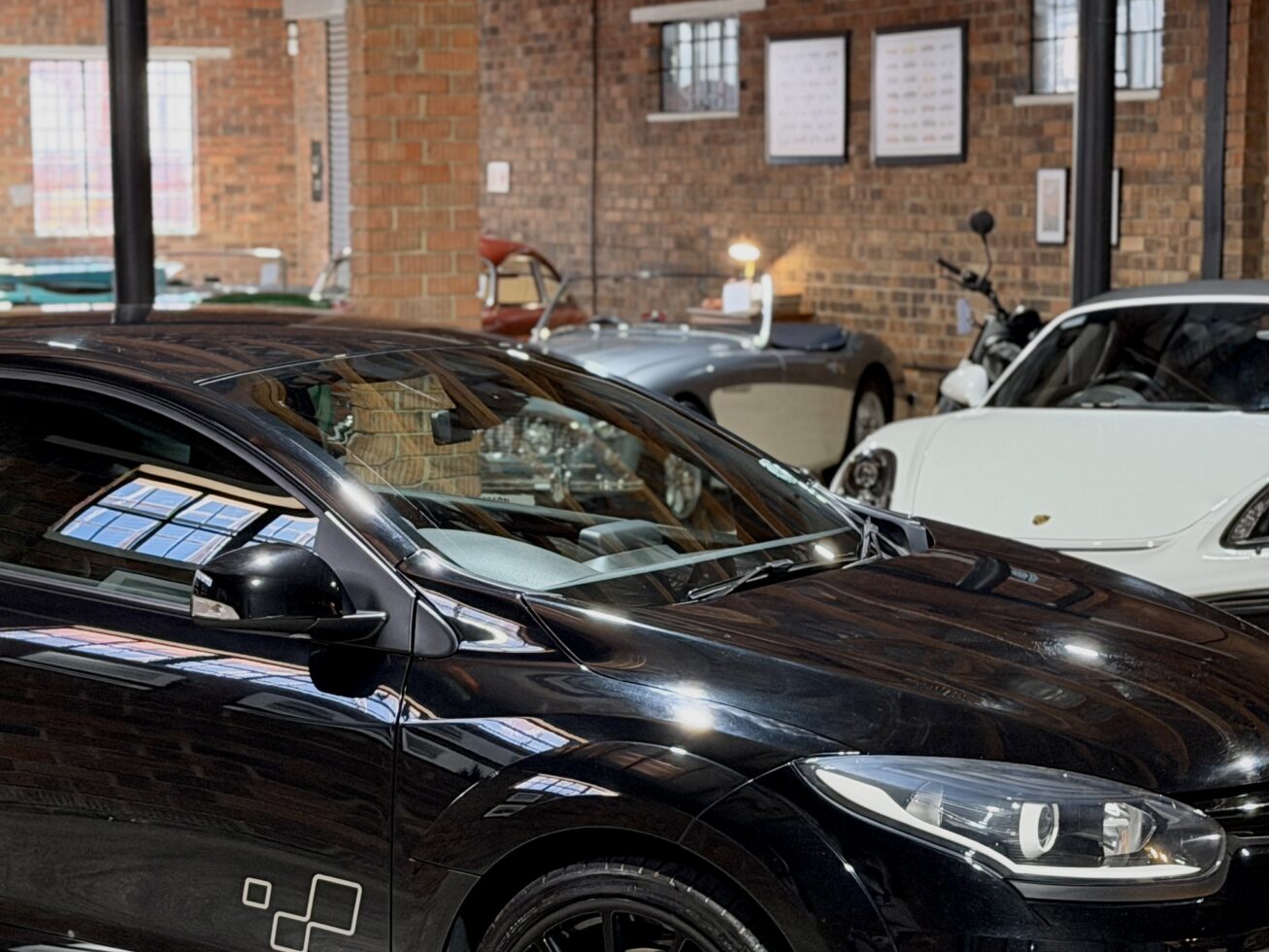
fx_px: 3446
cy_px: 578
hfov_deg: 20.8
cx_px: 373
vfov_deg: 15.7
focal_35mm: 94
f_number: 1.78
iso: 320
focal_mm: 6.76
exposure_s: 1/33
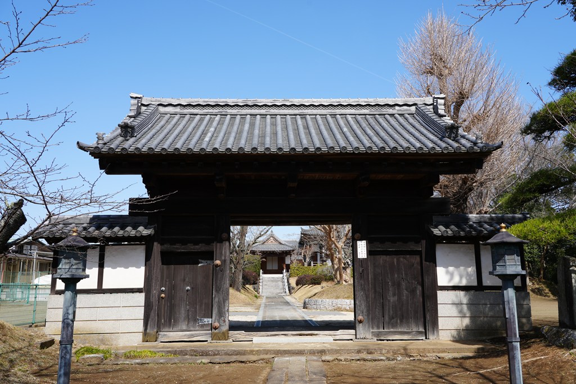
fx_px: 496
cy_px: 192
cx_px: 288
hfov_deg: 60.3
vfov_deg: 42.3
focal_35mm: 31
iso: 100
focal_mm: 31
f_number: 9
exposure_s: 1/125
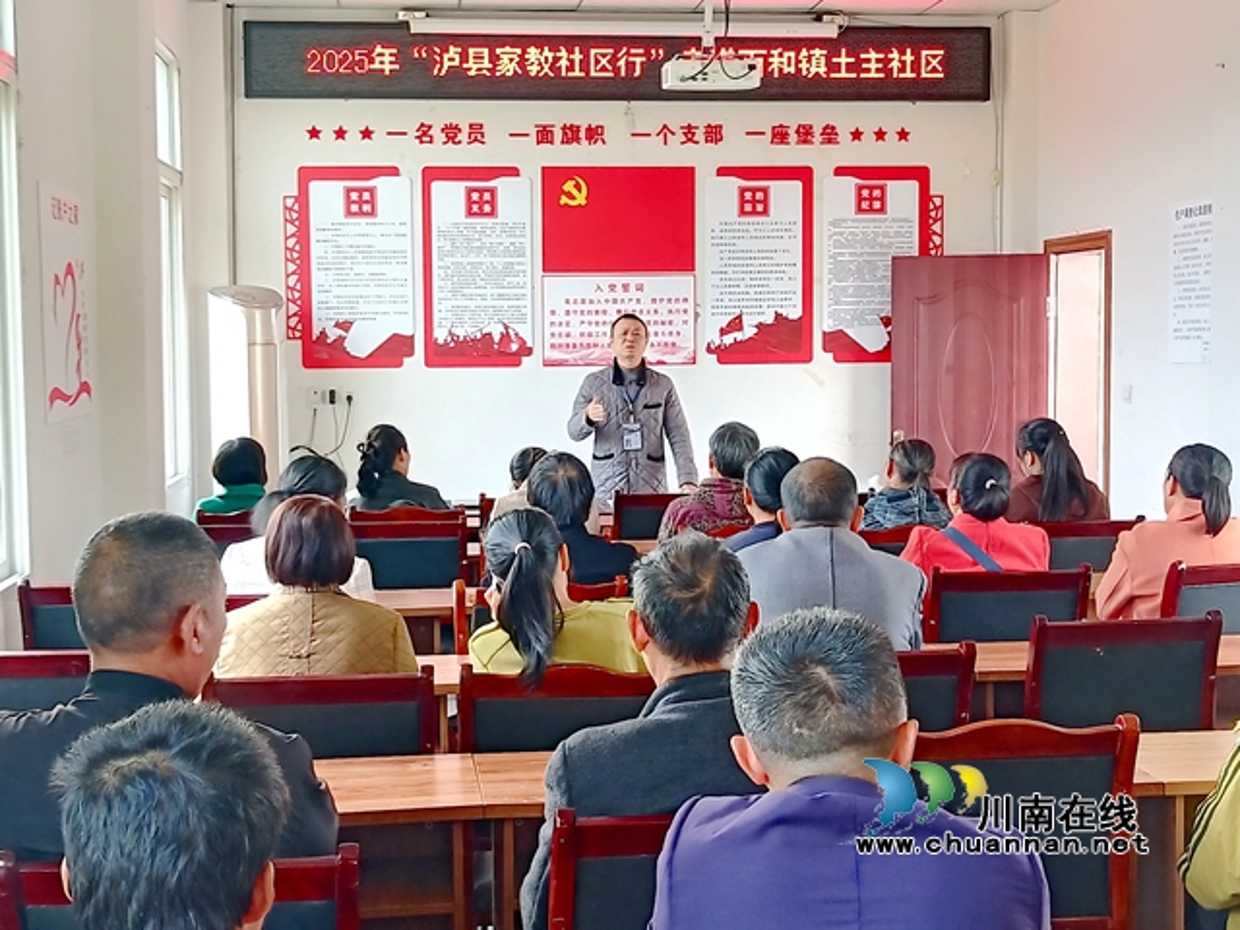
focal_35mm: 51
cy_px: 465
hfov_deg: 37.5
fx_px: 1827
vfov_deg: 28.6
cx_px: 620
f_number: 1.9
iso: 370
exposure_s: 1/50
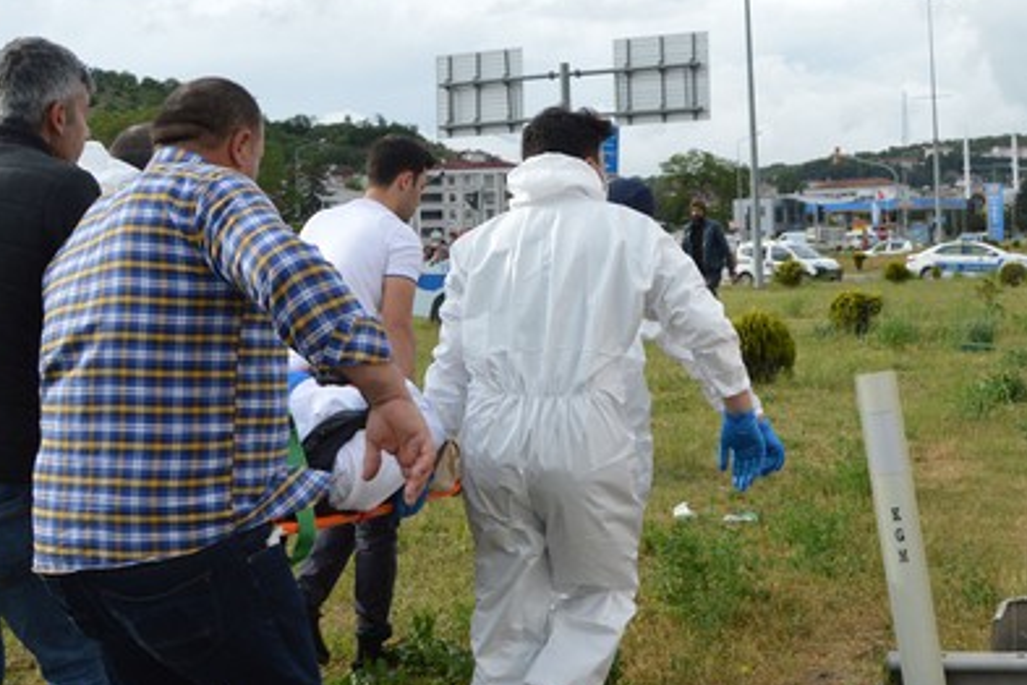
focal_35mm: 46
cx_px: 583
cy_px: 302
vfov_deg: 29.2
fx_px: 1312
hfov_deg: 42.7
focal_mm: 18
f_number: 6.3
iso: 100
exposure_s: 1/160
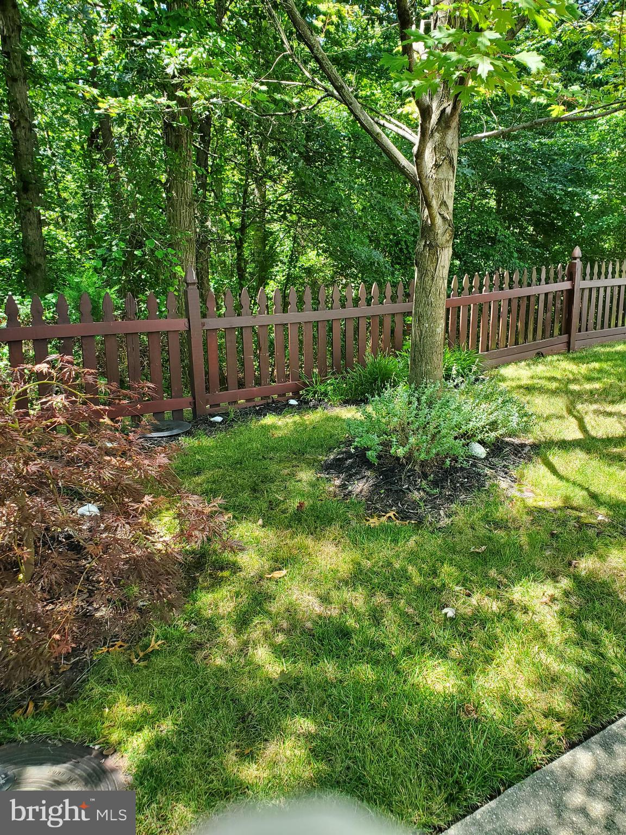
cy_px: 418
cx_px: 313
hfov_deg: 53.1
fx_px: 627
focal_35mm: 26
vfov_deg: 67.3
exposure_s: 1/120
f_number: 2.4
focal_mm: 4.3
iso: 64
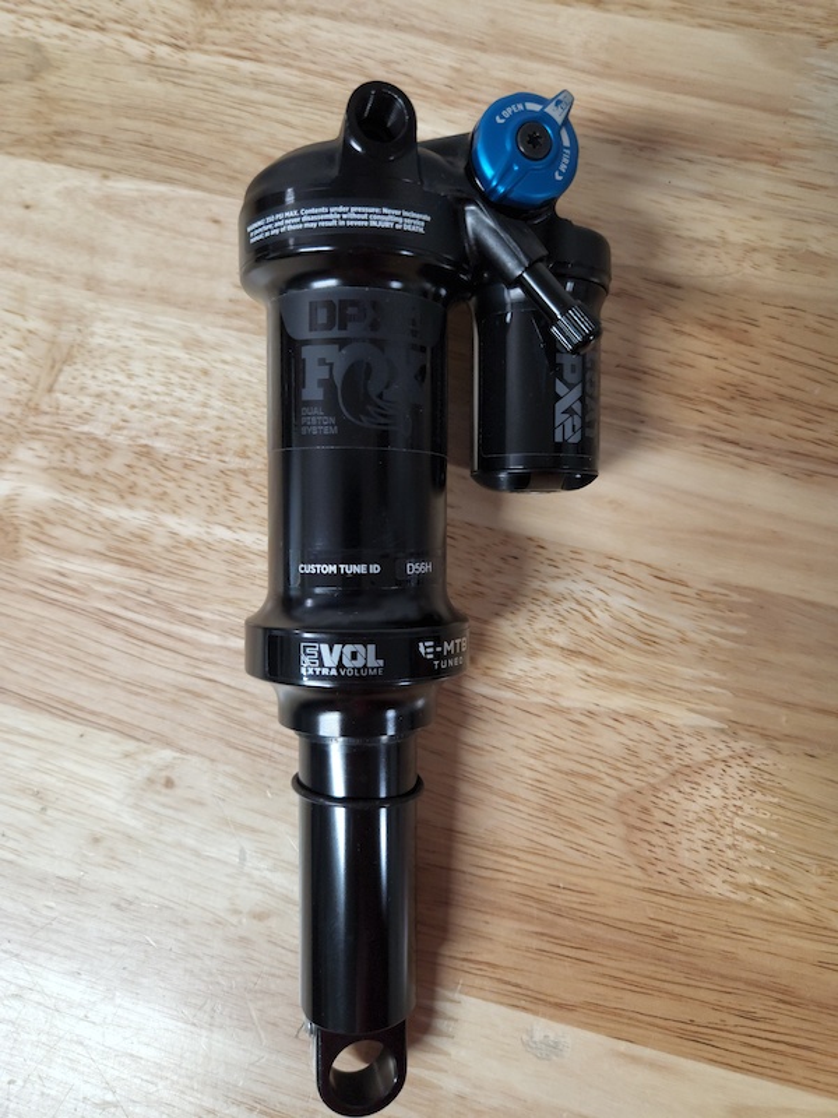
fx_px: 742
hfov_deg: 58.9
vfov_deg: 73.9
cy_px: 559
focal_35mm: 23
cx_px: 419
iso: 125
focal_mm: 5.4
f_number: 1.8
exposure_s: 1/60
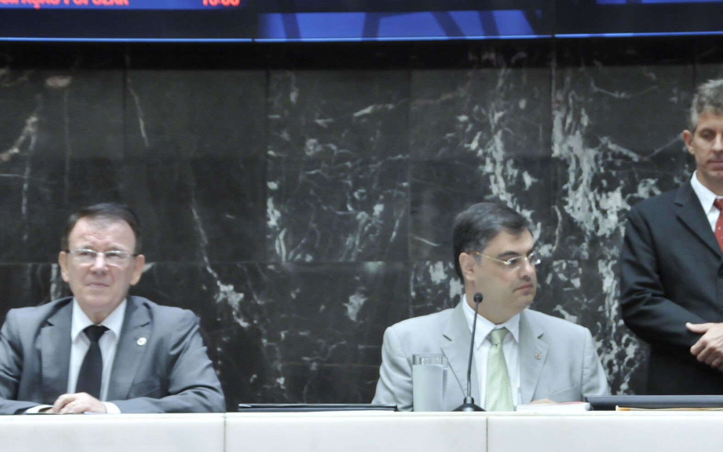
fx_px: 1852
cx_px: 491
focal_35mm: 94
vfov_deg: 13.9
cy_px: 315
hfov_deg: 22.0
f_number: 5.6
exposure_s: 1/20
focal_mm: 38
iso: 1000
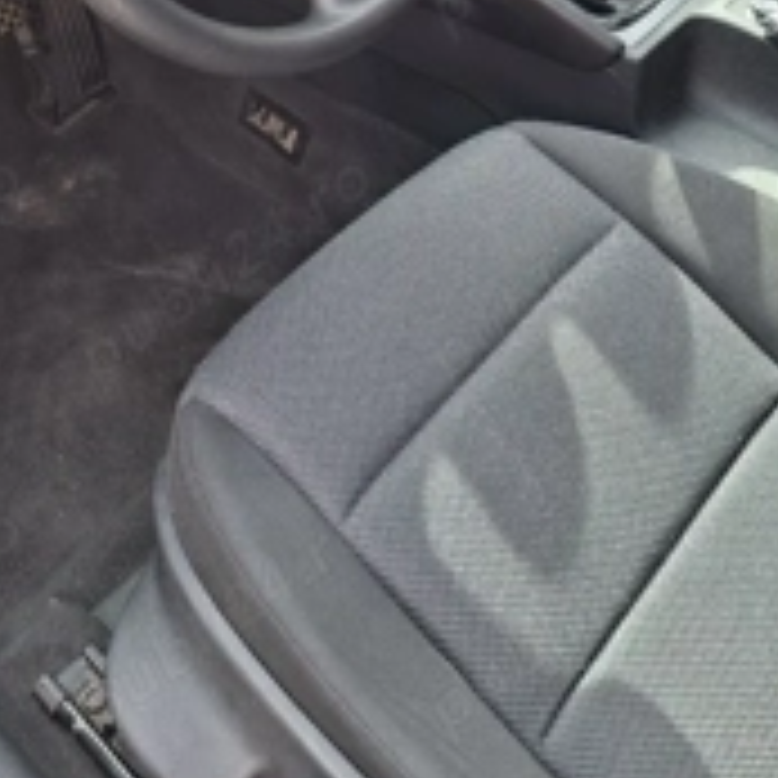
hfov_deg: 35.9
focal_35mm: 47
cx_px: 315
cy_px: -27
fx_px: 1195
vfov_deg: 32.7
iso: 50
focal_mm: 5.54
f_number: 1.8
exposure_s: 1/137
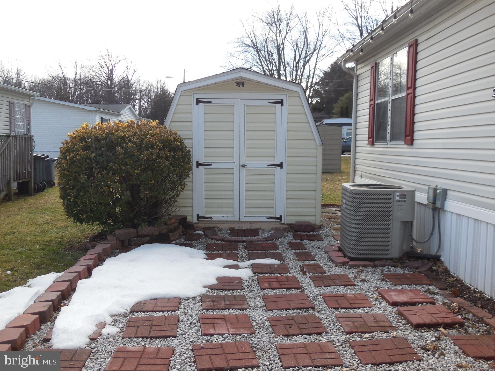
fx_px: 572
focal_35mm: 40
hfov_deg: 46.8
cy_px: 186
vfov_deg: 36.0
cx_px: 248
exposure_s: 1/500
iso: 125
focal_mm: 7.1
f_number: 3.6
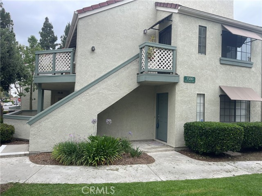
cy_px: 98
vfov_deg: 54.9
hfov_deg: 69.4
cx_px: 131
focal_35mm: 25
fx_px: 189
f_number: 1.6
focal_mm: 5.1
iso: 32
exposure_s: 1/1130
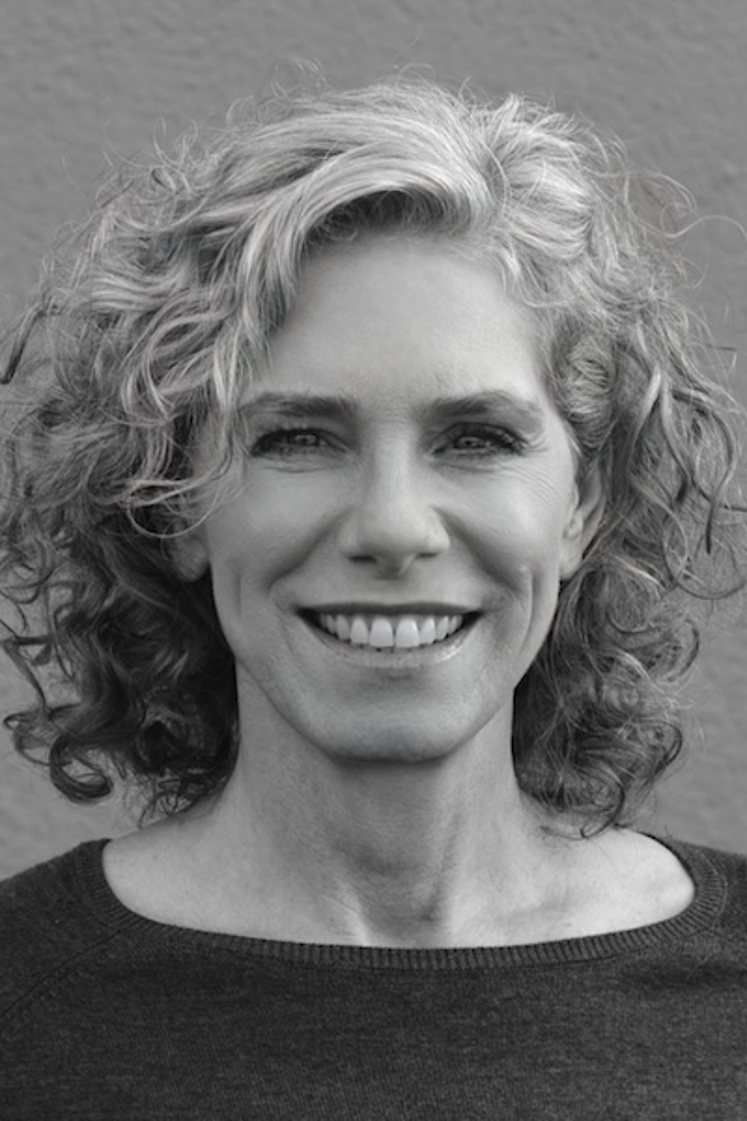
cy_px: 560
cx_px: 374
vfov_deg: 19.5
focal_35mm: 105
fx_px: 3268
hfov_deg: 13.0
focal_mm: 105
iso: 125
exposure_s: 1/80
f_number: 8
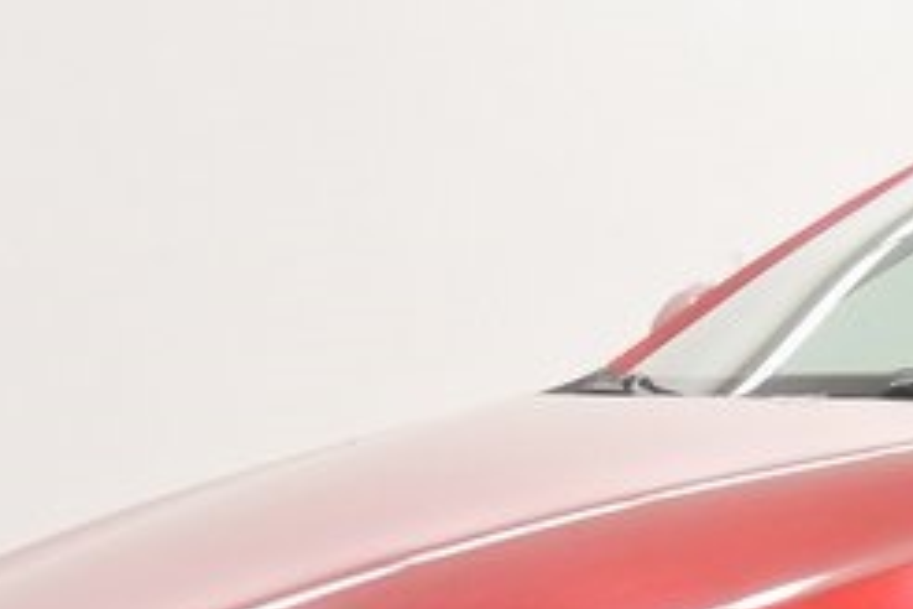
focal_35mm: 125
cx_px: 1099
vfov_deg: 10.7
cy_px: 823
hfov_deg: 15.8
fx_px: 3170
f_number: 5.6
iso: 1100
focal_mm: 20
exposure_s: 1/125
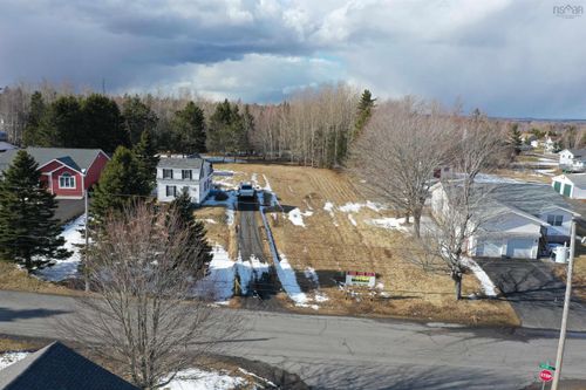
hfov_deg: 65.5
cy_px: 195
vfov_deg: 46.4
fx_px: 456
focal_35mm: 28
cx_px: 293
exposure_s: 1/400
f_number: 5.6
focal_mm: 10.26
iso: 100
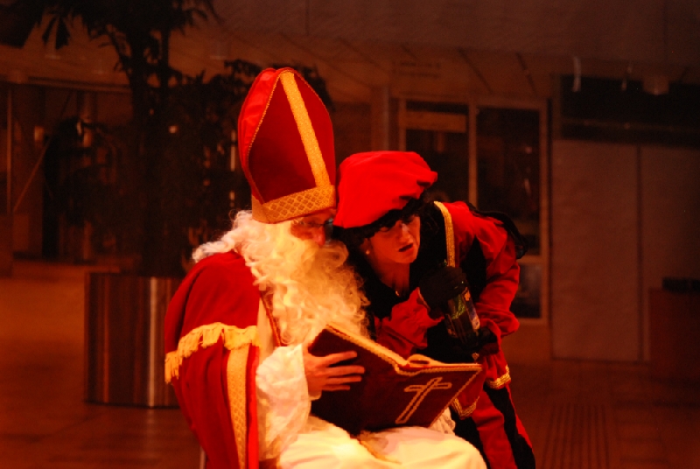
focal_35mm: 202
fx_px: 3943
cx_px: 350
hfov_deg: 10.1
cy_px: 234
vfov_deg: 6.8
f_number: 2.8
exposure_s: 1/80
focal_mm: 135
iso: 800
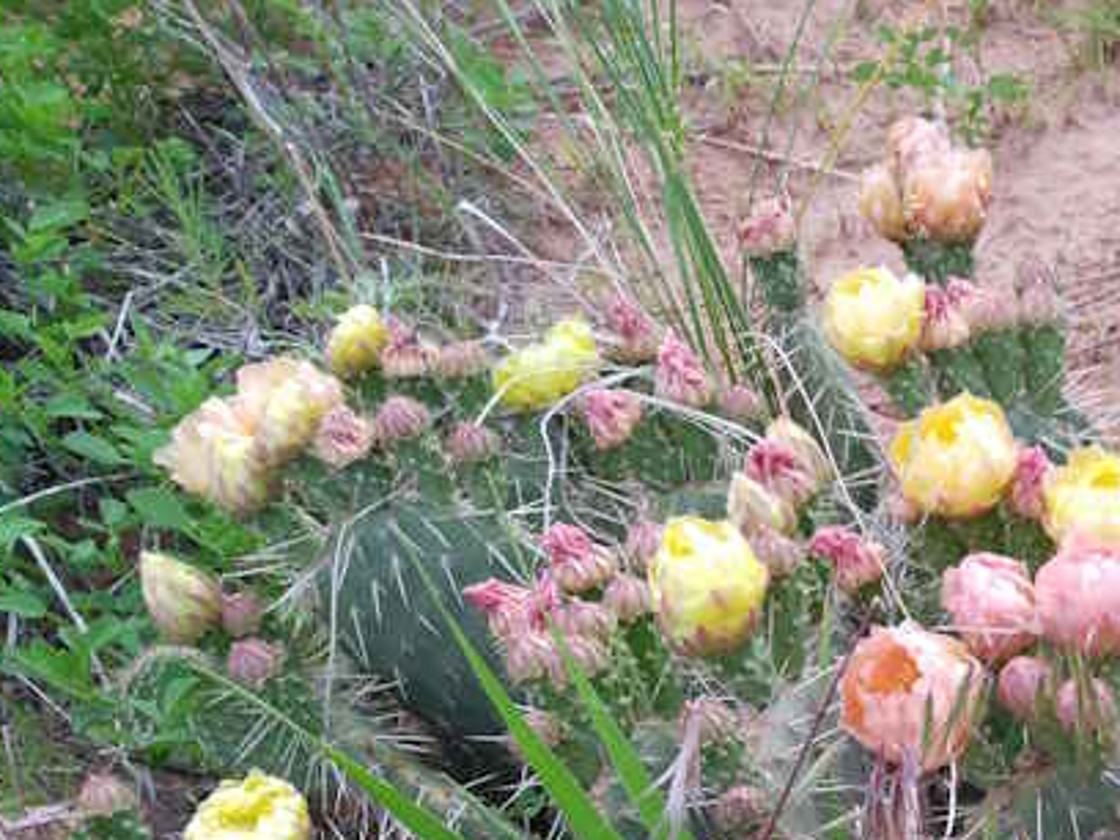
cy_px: 895
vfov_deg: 27.5
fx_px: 1585
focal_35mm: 49
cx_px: 1287
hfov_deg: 33.0
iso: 123
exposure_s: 1/120
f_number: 2
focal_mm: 3.54
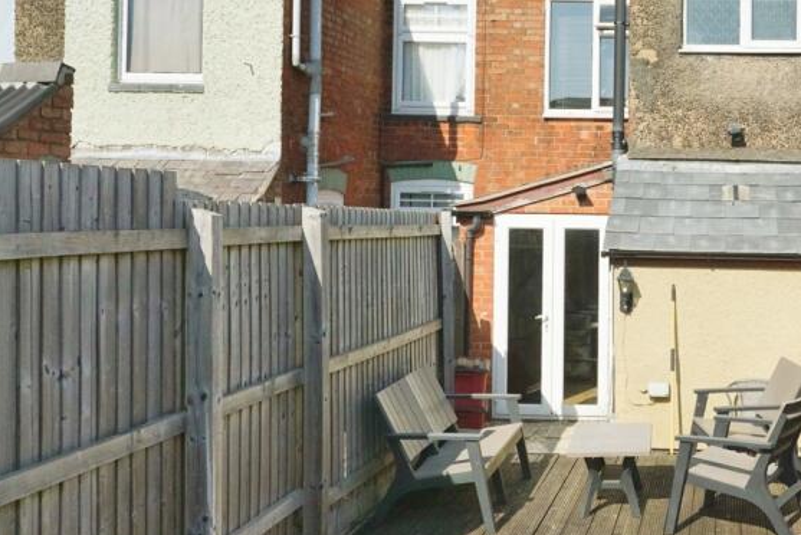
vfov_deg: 29.0
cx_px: 686
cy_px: 168
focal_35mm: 46
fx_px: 1024
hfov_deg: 40.2
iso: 2000
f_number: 8
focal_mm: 25
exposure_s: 1/6400
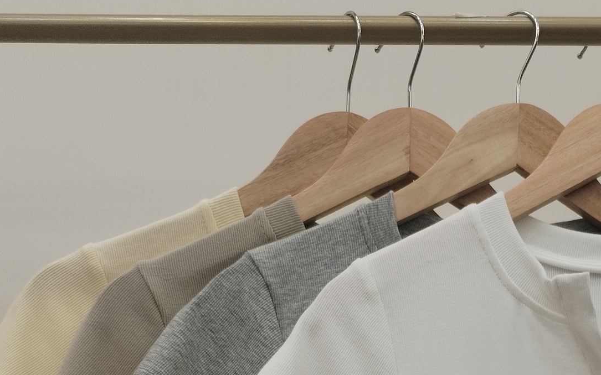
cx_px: 444
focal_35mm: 68
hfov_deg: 29.8
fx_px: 1114
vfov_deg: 16.6
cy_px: 632
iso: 146
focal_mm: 4.75
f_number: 1.8
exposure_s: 1/120
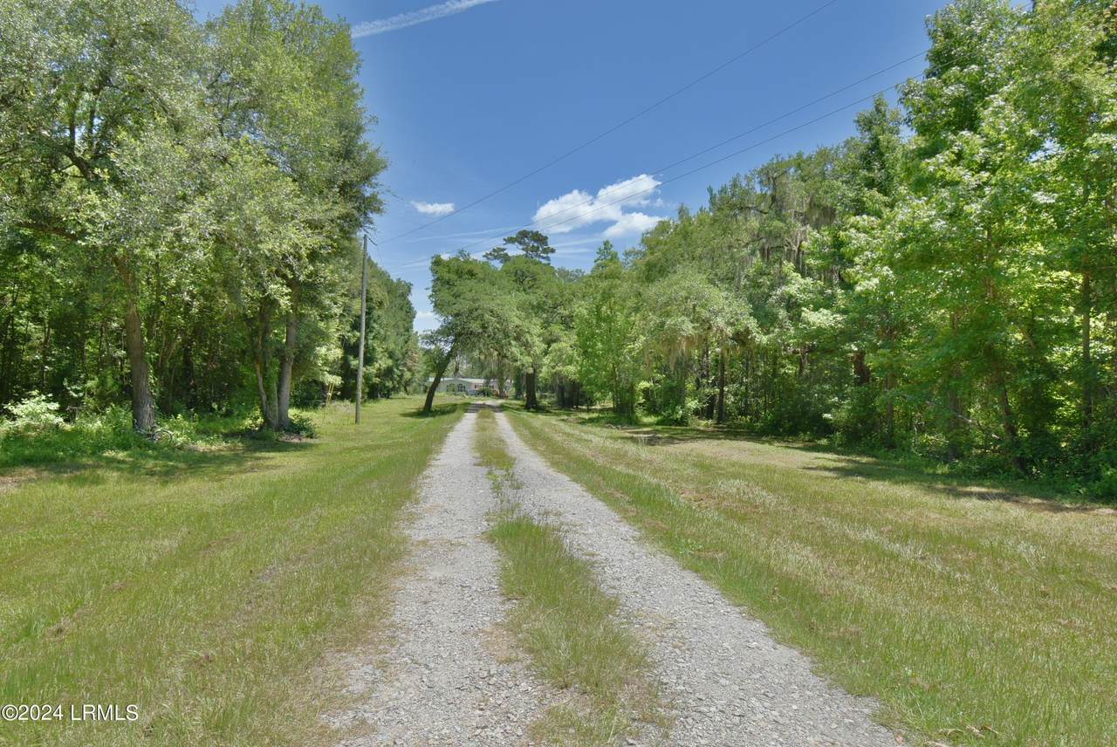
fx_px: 652
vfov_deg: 59.6
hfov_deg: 81.2
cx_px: 558
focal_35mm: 21
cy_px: 374
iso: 100
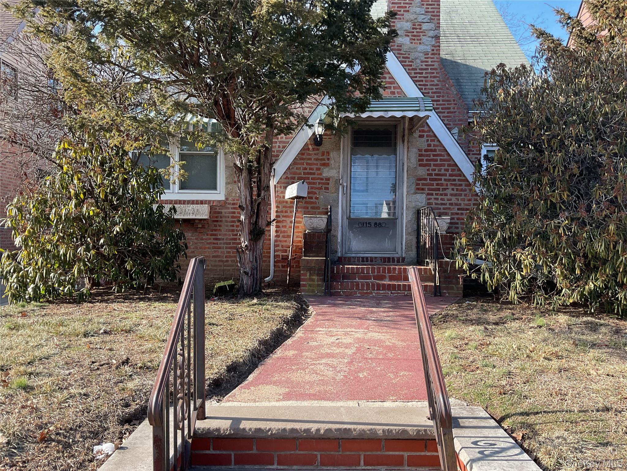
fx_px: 525
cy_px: 236
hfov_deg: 61.7
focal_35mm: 29
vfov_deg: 48.2
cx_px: 314
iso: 16
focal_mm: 3
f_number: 1.8
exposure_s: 1/372
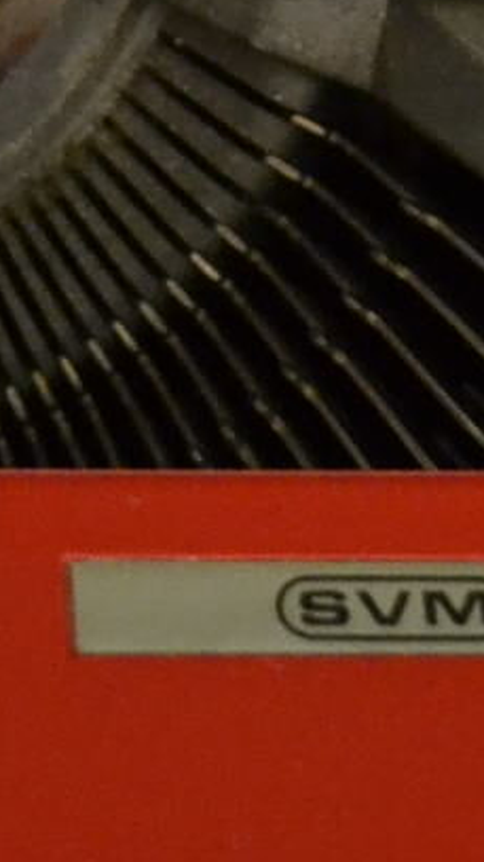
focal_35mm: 213
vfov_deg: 10.0
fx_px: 4868
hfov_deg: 5.6
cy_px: -80
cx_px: -425
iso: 2500
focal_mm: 24
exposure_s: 1/60
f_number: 4
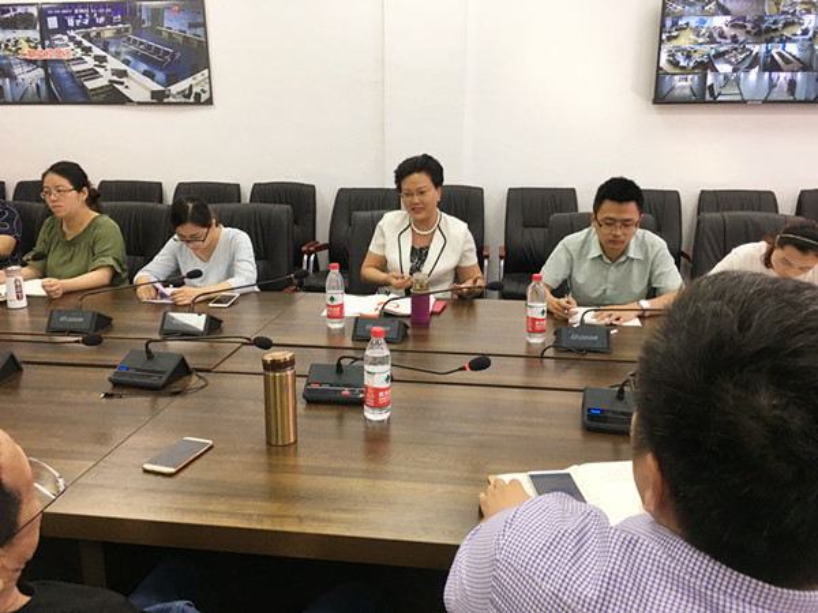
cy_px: 306
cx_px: 409
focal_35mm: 29
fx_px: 685
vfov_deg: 48.2
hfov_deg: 61.7
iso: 50
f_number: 2.2
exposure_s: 1/33
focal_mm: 4.15
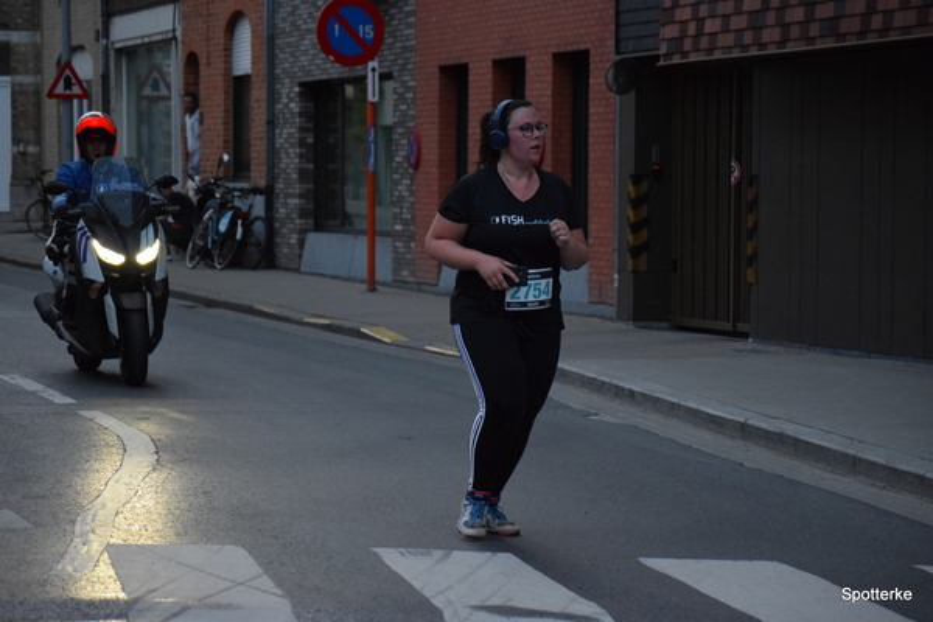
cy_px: 311
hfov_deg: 16.7
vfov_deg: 11.1
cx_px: 466
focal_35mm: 123
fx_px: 3188
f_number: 4.2
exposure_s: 1/400
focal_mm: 82
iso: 3200
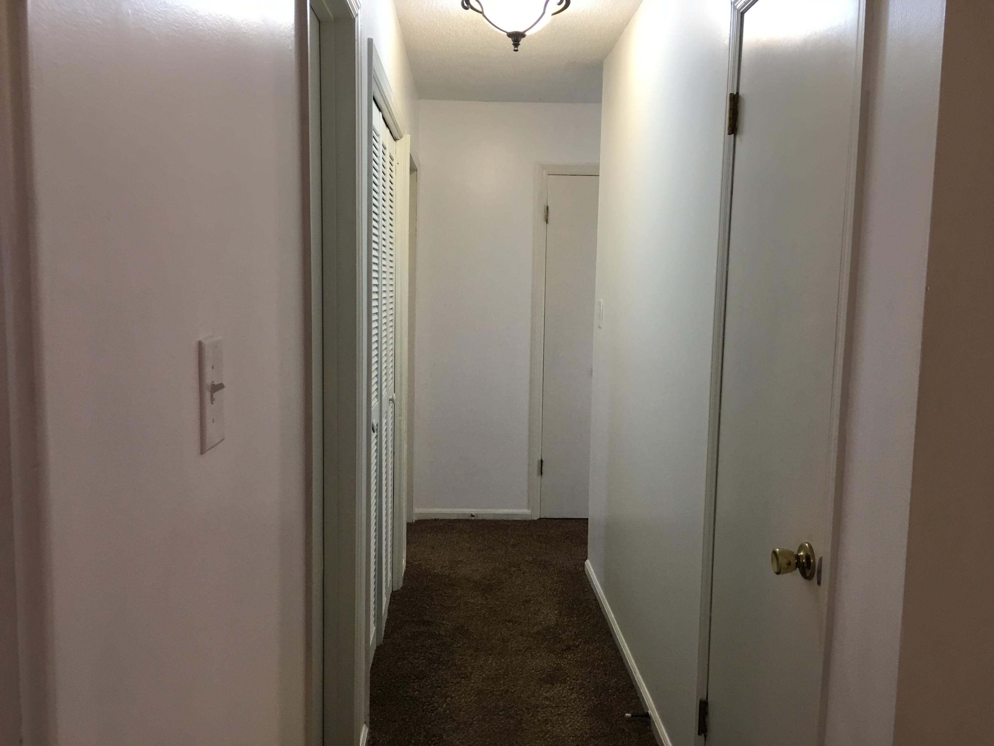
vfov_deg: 48.2
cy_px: 373
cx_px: 497
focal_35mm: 29
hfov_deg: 61.7
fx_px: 833
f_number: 2.2
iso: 80
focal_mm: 4.15
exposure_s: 1/30
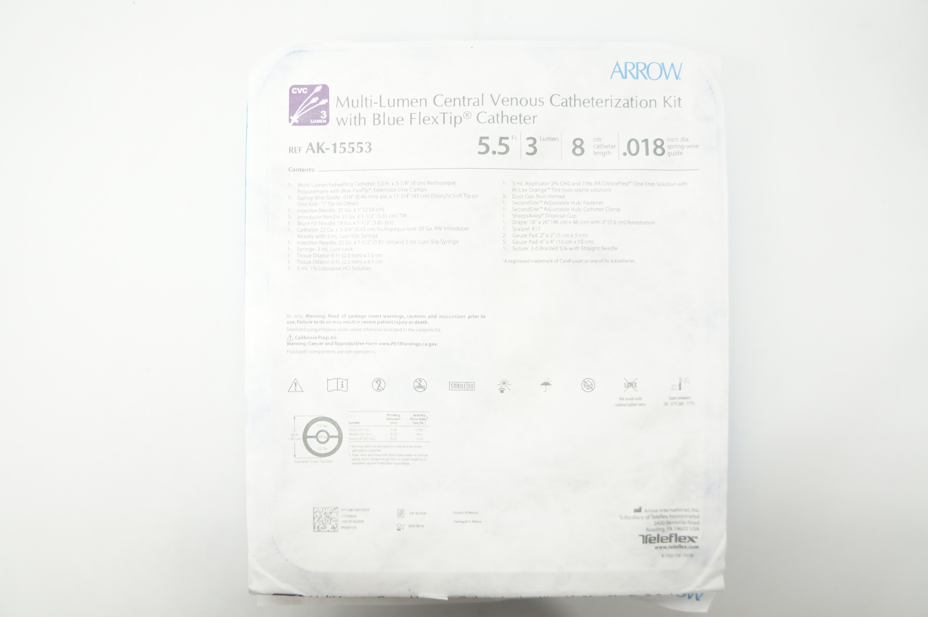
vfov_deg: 47.8
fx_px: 695
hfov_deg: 67.4
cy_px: 308
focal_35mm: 27
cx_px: 464
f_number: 4
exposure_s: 1/80
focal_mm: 18
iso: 400
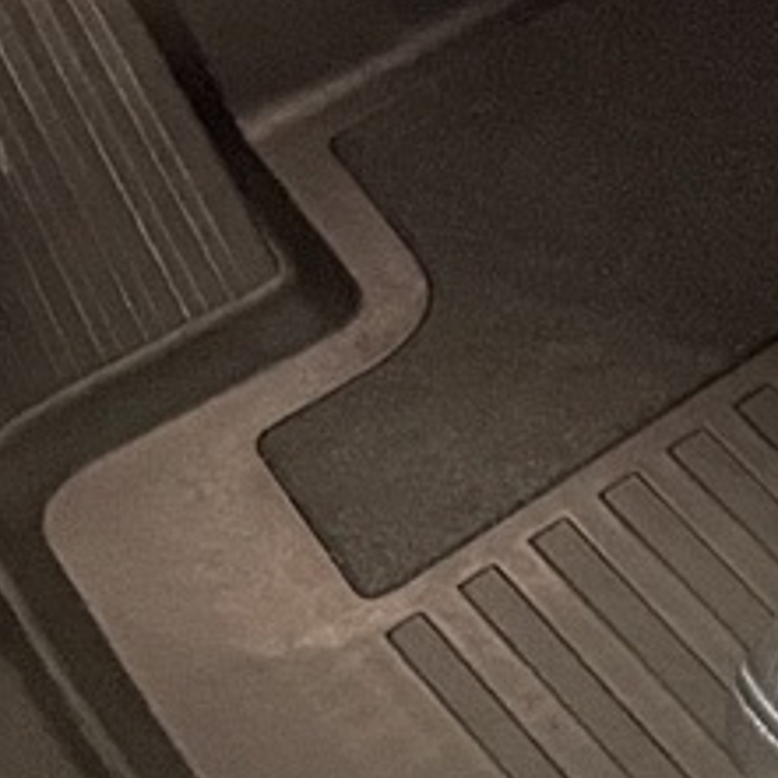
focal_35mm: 150
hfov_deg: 9.6
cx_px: 2162
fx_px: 3814
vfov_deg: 10.8
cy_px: -686
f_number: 1.6
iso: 640
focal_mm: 4.2
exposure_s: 1/33
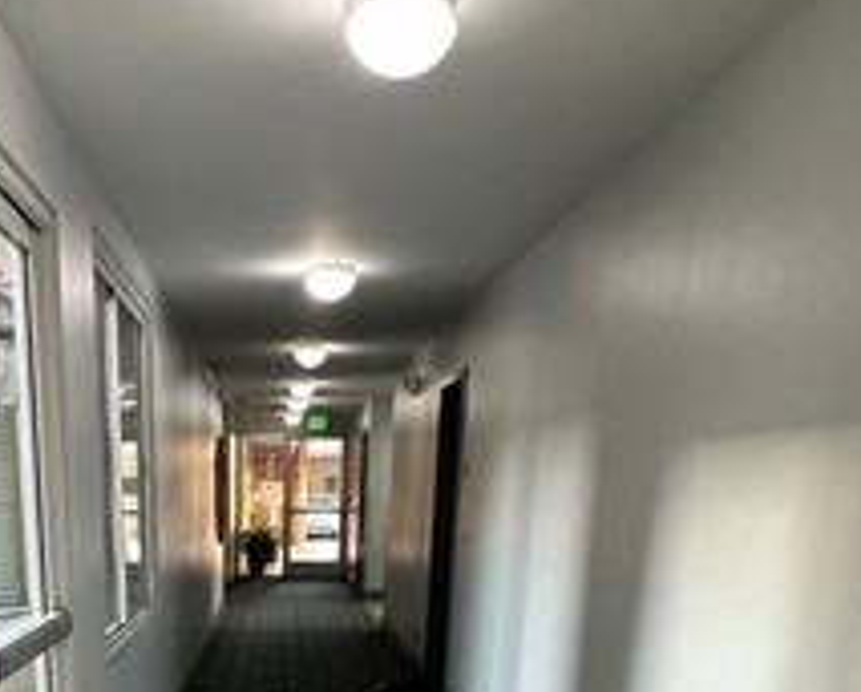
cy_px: 842
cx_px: 202
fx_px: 1046
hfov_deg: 43.1
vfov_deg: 30.7
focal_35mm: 41
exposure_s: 1/60
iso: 250
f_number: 2.2
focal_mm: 2.22
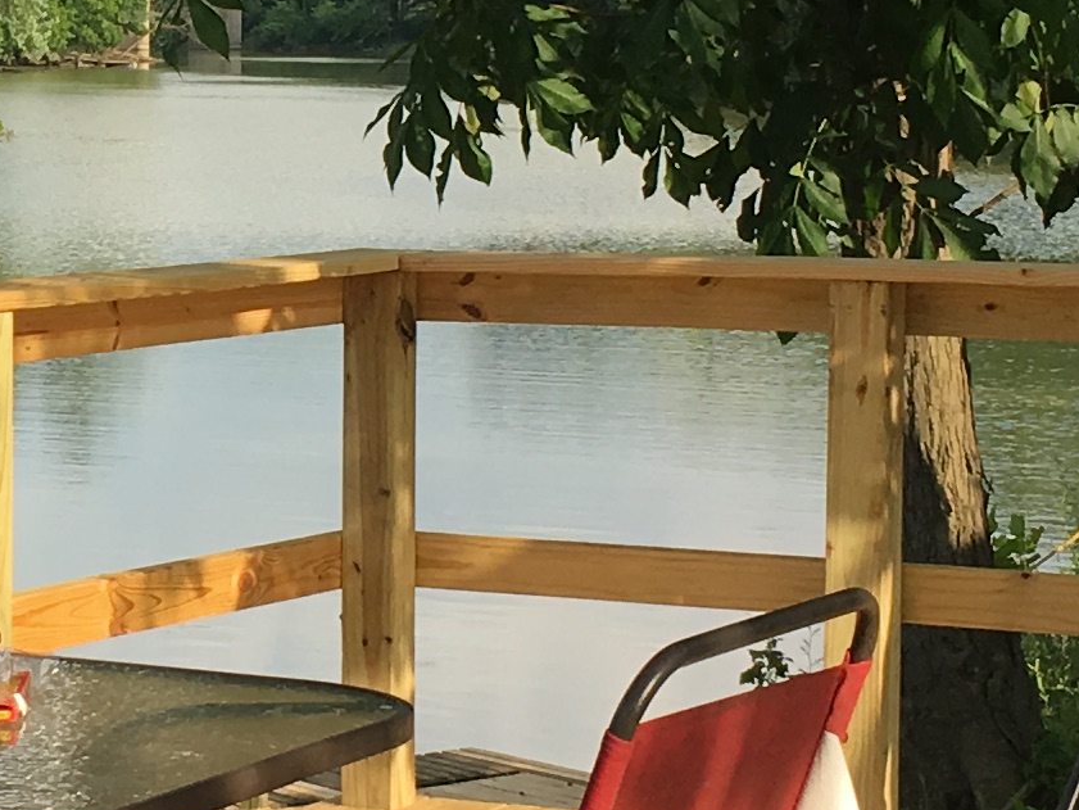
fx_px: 4333
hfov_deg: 13.9
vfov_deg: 10.6
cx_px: -89
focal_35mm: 139
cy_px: 175
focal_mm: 4.15
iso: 25
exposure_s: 1/801
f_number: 2.2
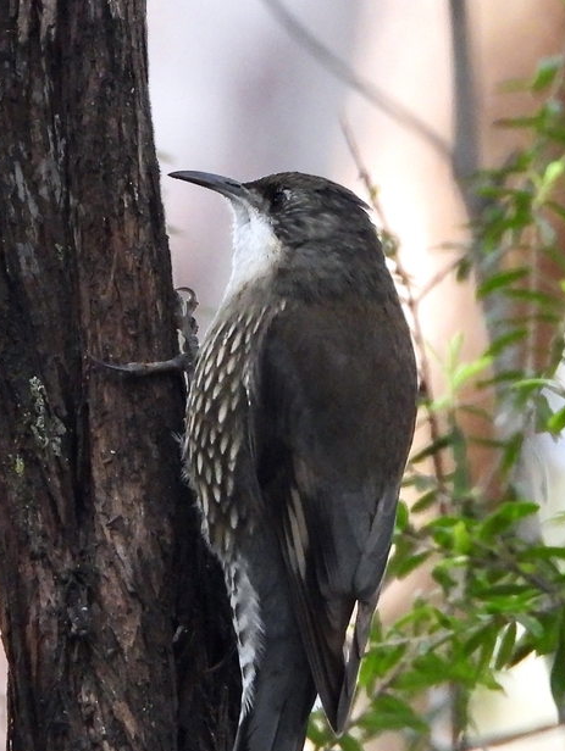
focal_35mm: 1307
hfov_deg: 1.1
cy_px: 410
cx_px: 226
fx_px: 28404
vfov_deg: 1.5
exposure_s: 1/60
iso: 800
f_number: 5.6
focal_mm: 167
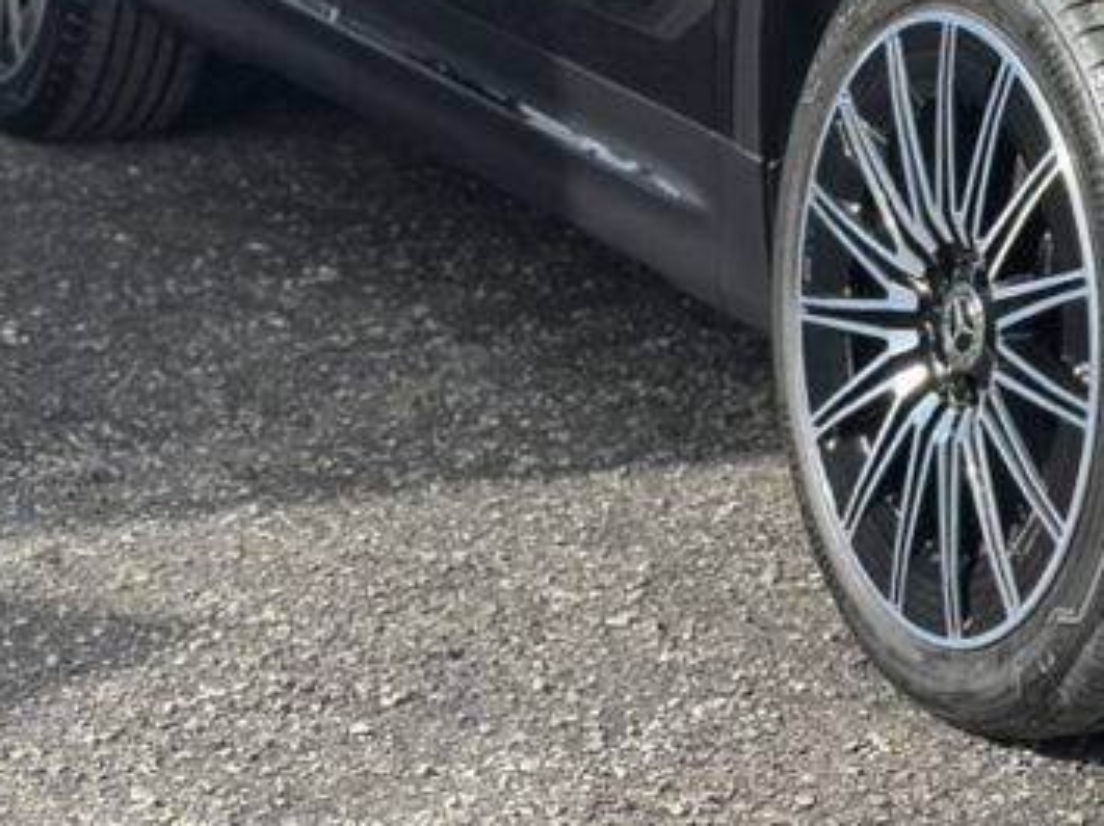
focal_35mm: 139
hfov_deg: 13.7
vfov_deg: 10.5
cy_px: -190
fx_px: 4430
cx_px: 1385
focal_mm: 6.86
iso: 80
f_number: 1.78
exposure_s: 1/2028
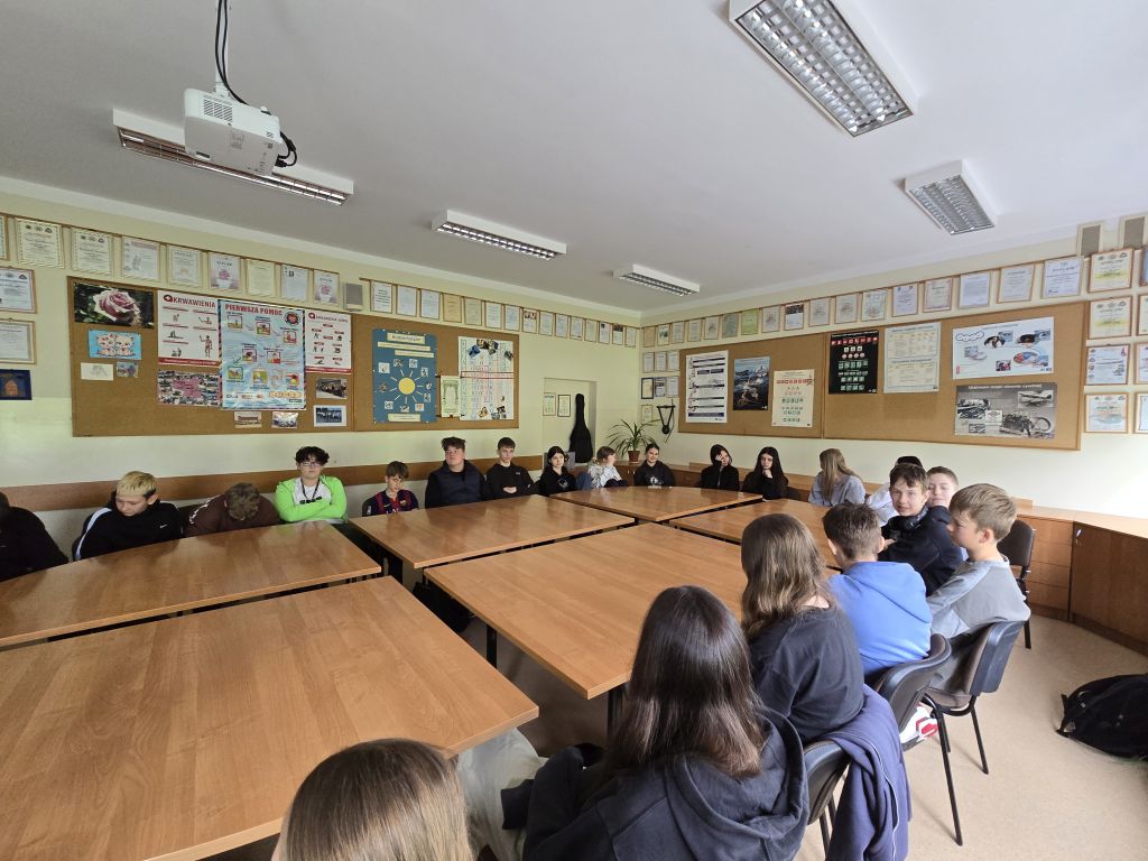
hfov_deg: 106.2
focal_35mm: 13
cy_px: 430
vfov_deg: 89.9
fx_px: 431
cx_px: 574
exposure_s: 1/60
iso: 250
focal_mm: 2.2
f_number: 2.2
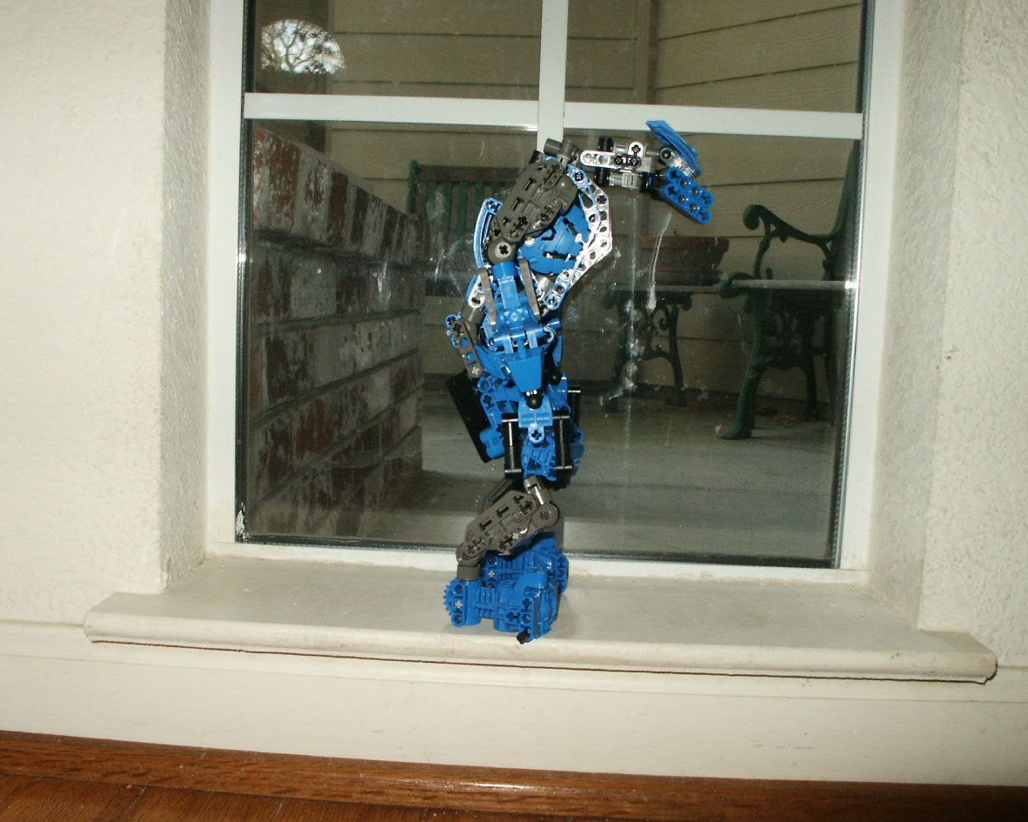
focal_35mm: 37
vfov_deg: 40.1
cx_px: 492
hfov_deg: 49.1
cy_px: 411
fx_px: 1125
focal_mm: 7.18
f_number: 6.7
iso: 200
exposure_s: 1/45
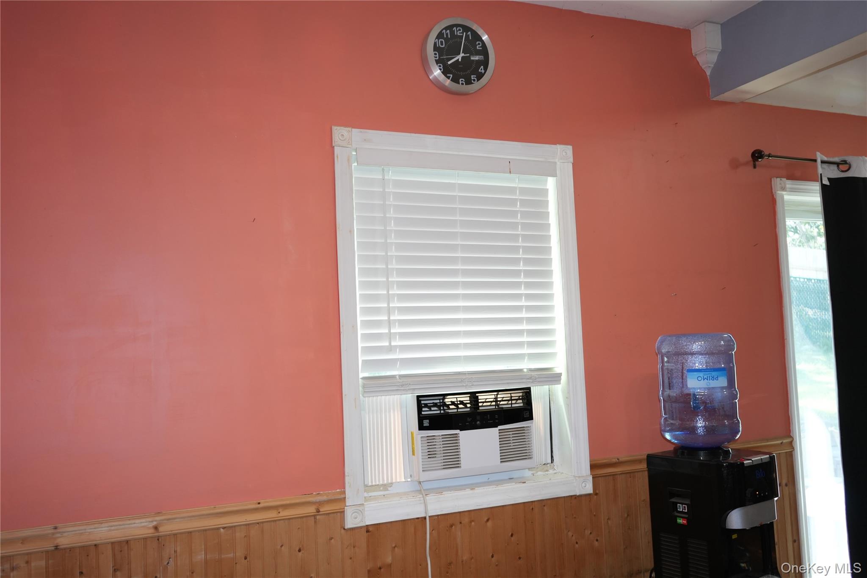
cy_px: 289
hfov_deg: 61.9
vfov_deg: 43.6
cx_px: 434
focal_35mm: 30
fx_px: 722
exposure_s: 1/160
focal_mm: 30
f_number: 4
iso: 1250
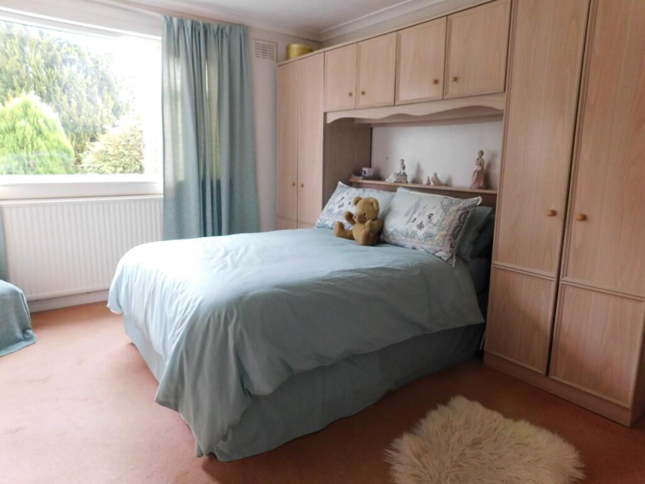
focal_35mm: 23
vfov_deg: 58.9
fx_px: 429
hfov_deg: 73.9
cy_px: 242
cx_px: 322
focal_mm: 4
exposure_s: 1/20
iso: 400
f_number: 3
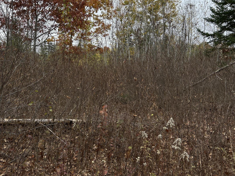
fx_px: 217
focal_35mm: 32
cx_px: 93
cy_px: 79
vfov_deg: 44.1
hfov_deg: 56.3
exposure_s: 1/902
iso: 50
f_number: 1.5
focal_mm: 5.7
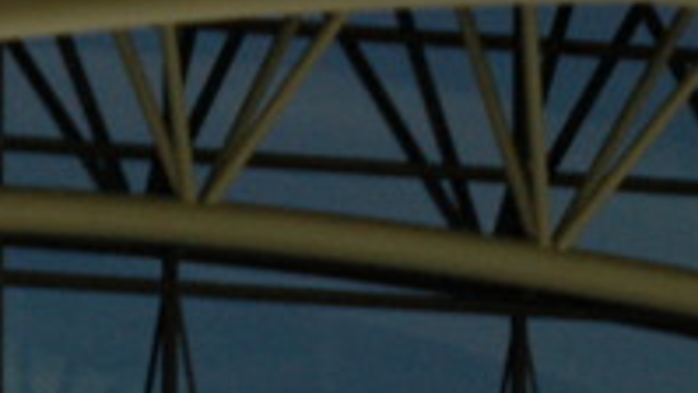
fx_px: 11958
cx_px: -361
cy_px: 1144
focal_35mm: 646
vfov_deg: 1.9
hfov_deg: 3.3
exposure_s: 1/160
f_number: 5.3
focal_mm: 80
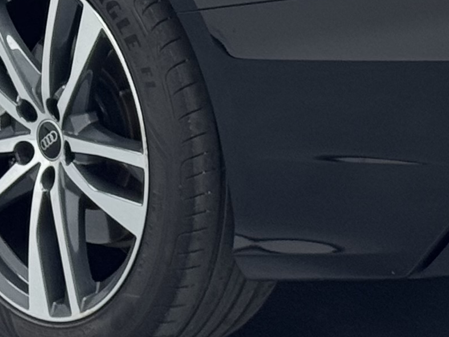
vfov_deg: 6.0
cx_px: 189
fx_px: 3190
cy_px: -223
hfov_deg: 8.0
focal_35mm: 246
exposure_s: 1/121
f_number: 1.78
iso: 50
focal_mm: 6.76
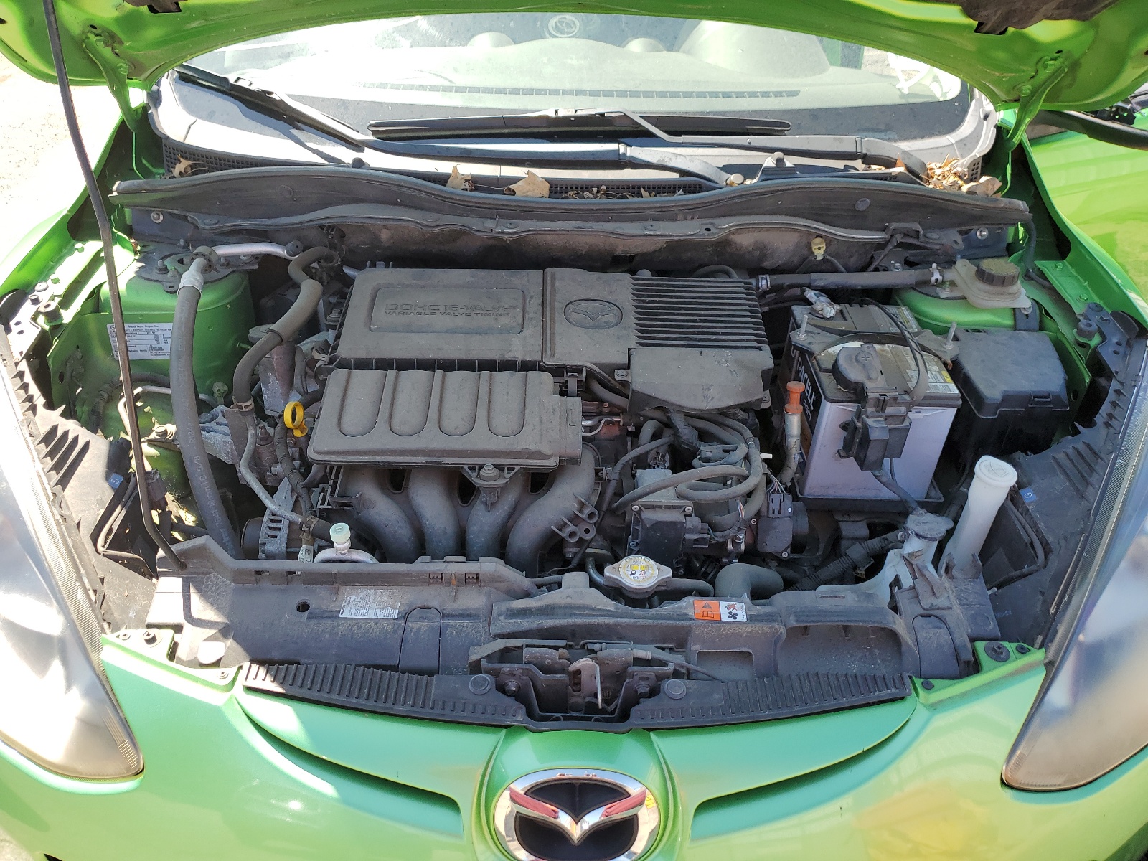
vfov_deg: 53.1
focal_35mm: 26
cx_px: 574
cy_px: 430
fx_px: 862
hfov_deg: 67.3
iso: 50
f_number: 1.5
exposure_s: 1/625
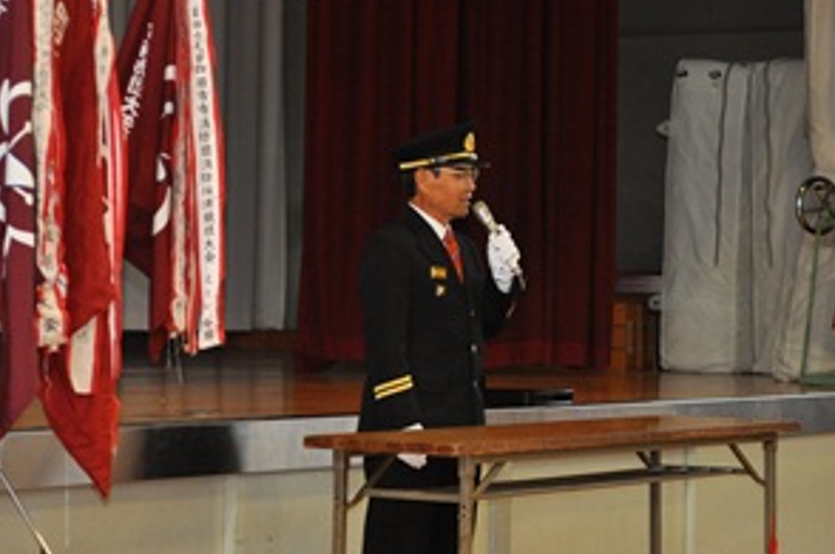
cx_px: 338
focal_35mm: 126
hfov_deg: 16.3
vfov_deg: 10.9
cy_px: 293
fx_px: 2912
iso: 800
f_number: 5.6
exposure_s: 1/60
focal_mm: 55
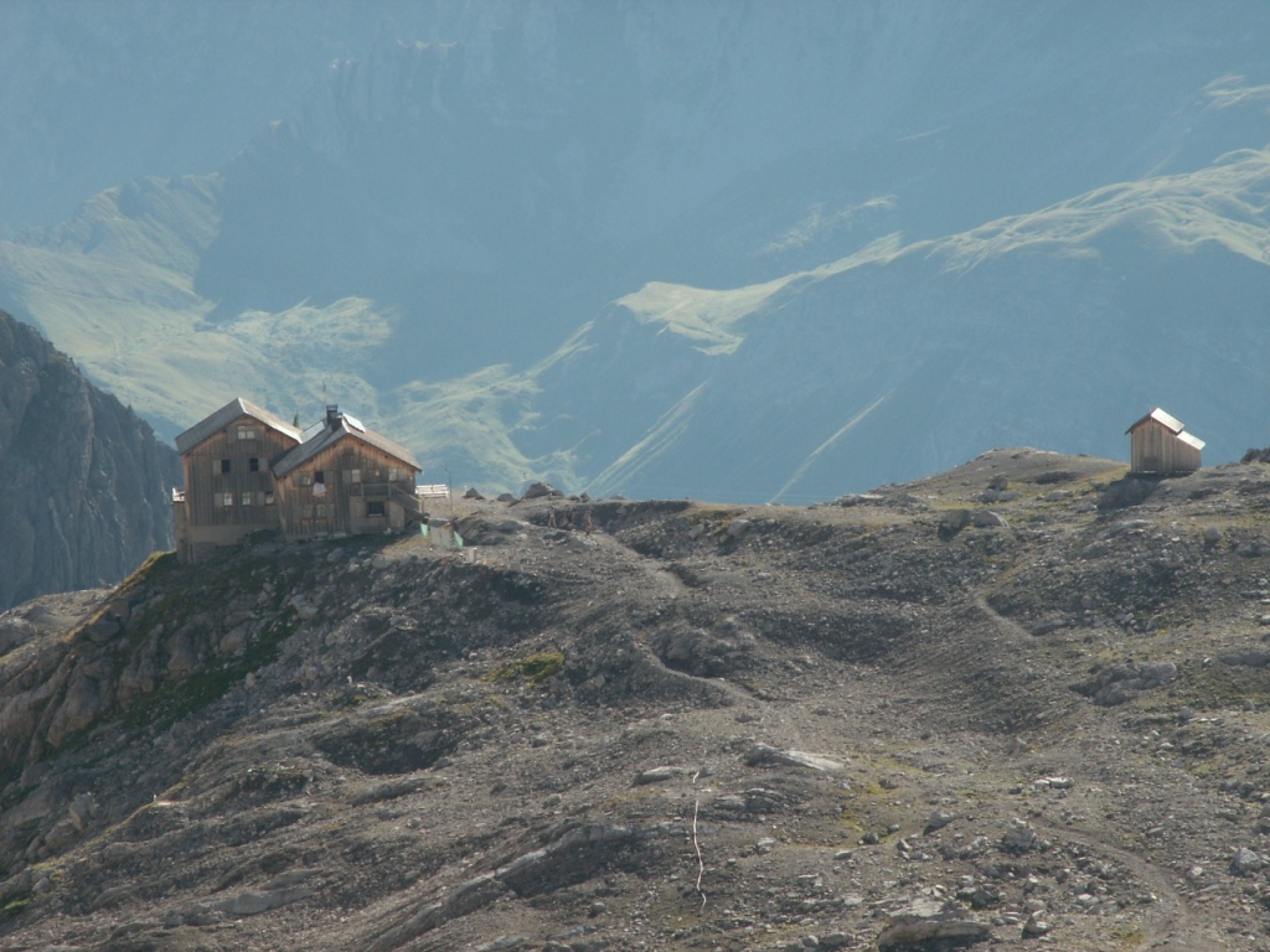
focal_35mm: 184
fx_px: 6751
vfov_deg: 8.1
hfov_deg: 10.7
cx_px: 635
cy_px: 476
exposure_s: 1/125
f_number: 7.1
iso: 50
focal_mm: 30.06
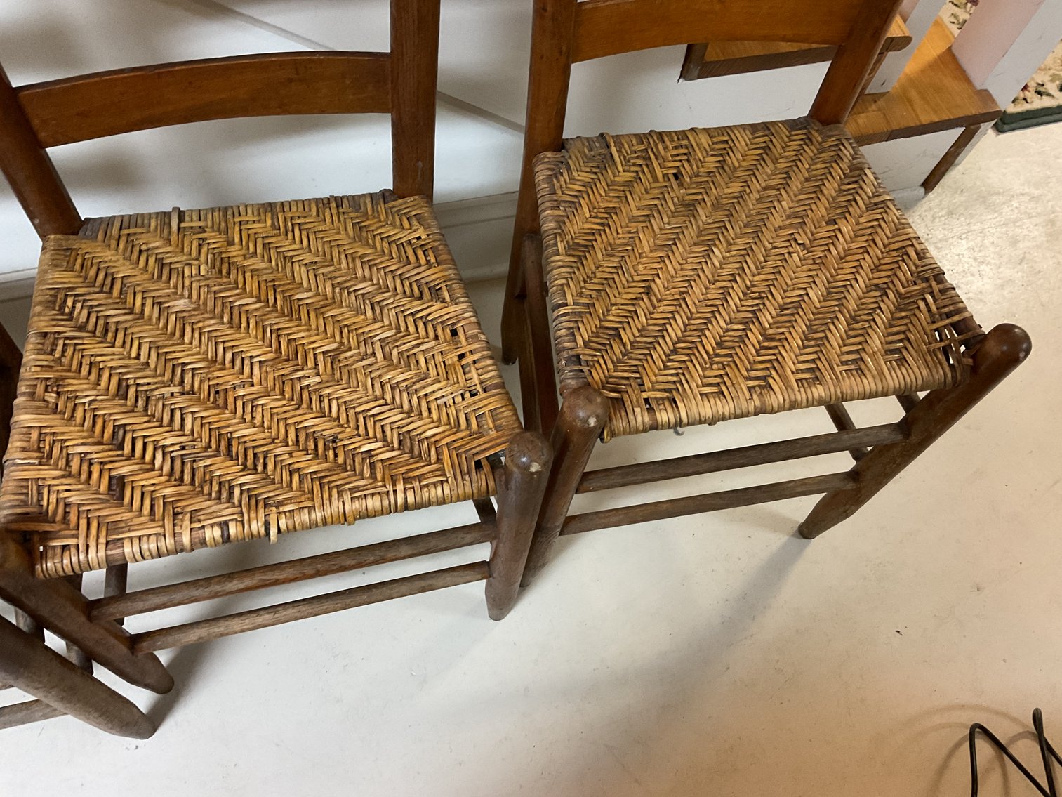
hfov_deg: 61.7
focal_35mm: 29
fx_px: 890
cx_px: 531
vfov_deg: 48.2
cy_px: 398
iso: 250
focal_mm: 3
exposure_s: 1/60
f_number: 1.8
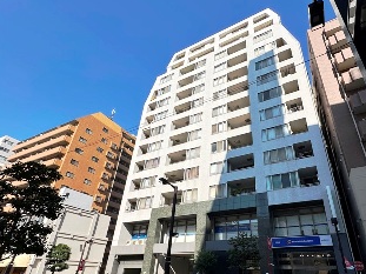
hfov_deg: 85.6
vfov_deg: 70.5
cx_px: 234
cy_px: 169
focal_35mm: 18
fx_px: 190
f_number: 2.2
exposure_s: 1/2564
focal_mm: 2.22
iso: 50
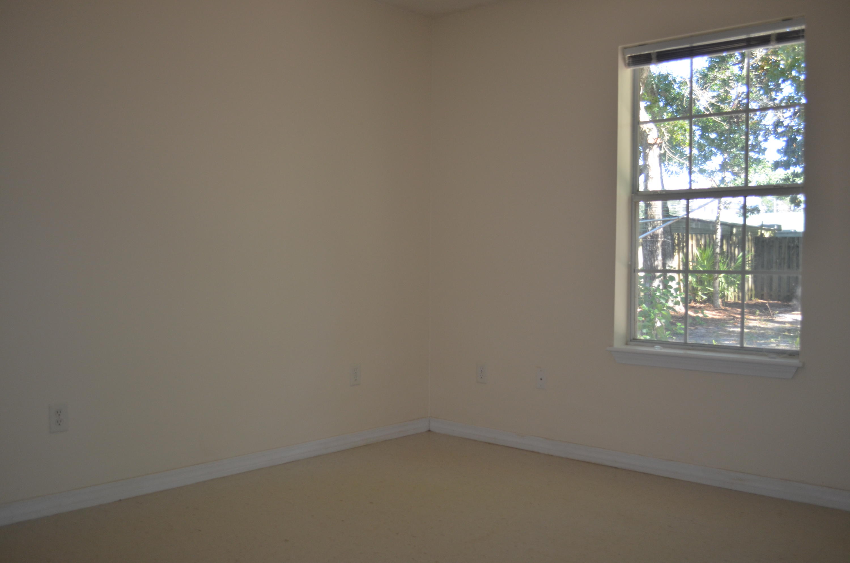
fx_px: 778
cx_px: 425
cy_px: 282
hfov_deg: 57.3
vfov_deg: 39.8
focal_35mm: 33
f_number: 4
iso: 400
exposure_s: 1/125
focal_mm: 22
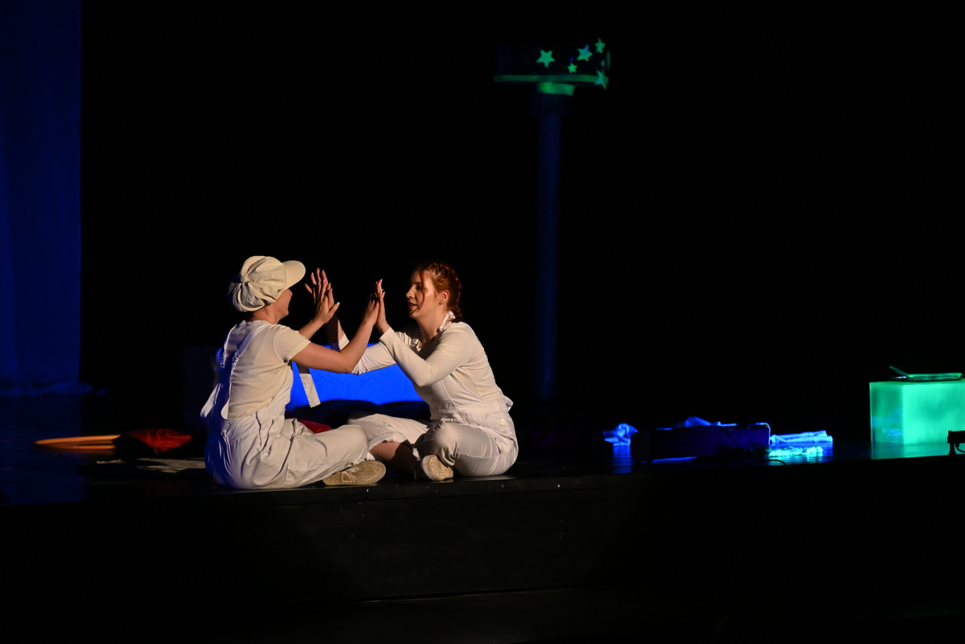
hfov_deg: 12.8
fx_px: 4289
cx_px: 482
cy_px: 322
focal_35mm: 160
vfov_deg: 8.6
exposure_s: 1/250
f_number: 2.8
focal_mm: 160
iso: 4000
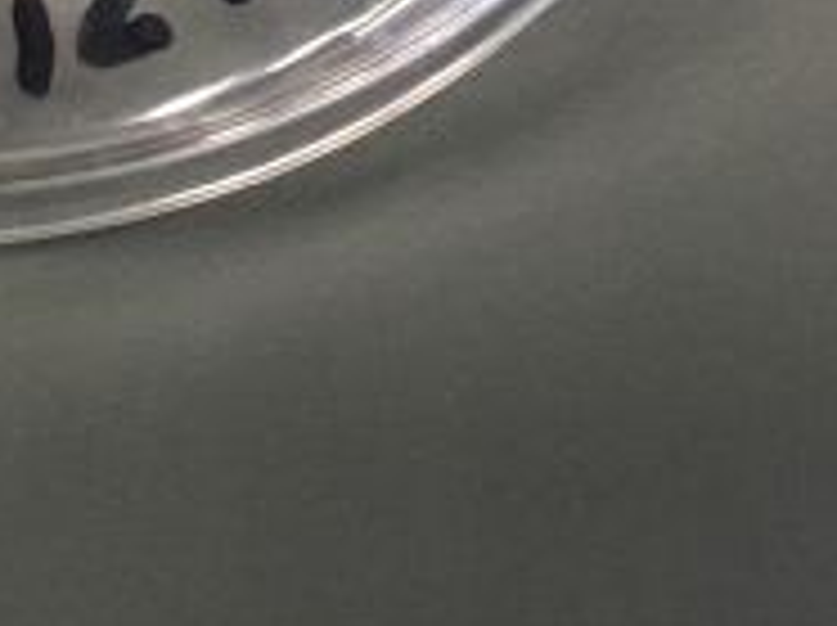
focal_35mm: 125
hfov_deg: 15.6
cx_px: 50
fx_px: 3019
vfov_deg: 11.1
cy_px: -491
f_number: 2.2
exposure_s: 1/33
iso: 160
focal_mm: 4.15
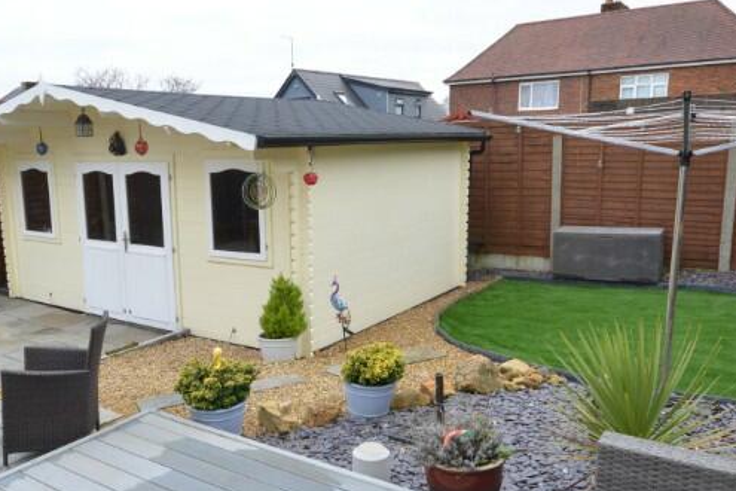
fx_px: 634
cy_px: 277
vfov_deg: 42.2
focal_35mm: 31
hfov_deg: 59.7
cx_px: 291
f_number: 8
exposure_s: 1/30
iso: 400
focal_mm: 10
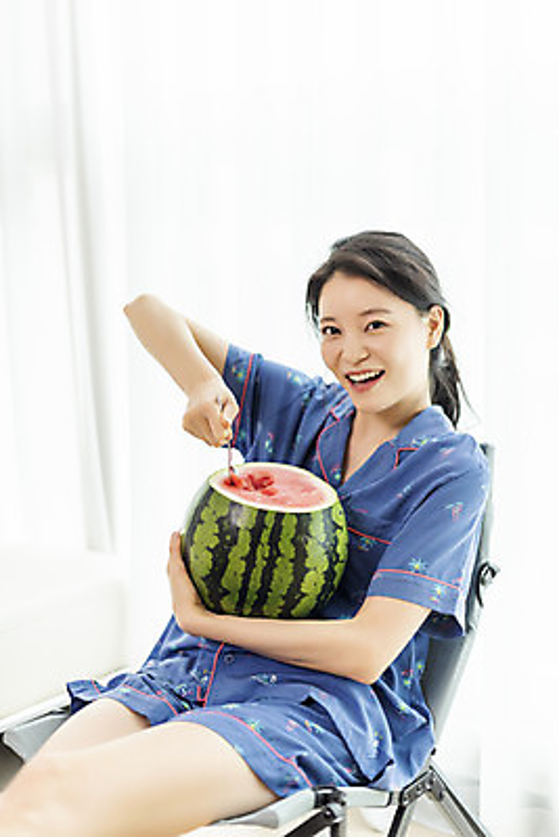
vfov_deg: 39.6
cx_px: 280
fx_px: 1163
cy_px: 418
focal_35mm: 50
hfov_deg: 27.0
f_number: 2
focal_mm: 50
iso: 125
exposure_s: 1/160
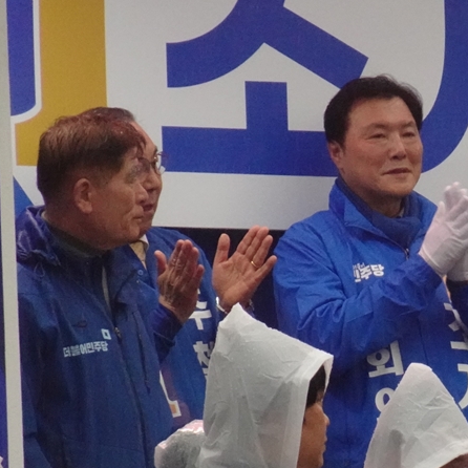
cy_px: 337
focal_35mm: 991
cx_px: 522
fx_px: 15158
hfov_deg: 1.8
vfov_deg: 1.8
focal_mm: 80.84
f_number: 6.3
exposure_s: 1/250
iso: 1250
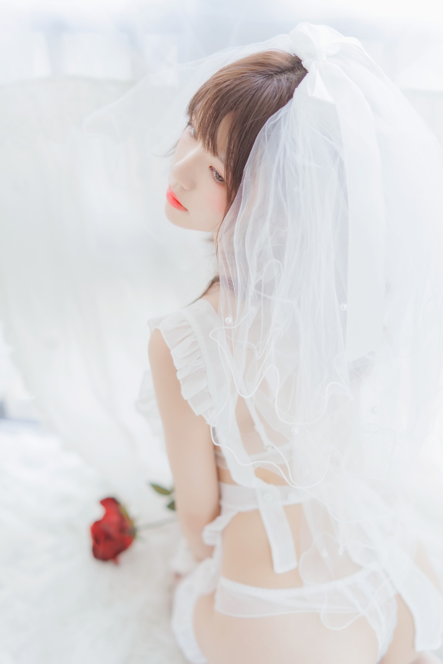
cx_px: 222
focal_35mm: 50
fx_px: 922
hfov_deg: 27.0
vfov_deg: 39.6
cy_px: 332
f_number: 2
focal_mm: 50
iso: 200
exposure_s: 1/250
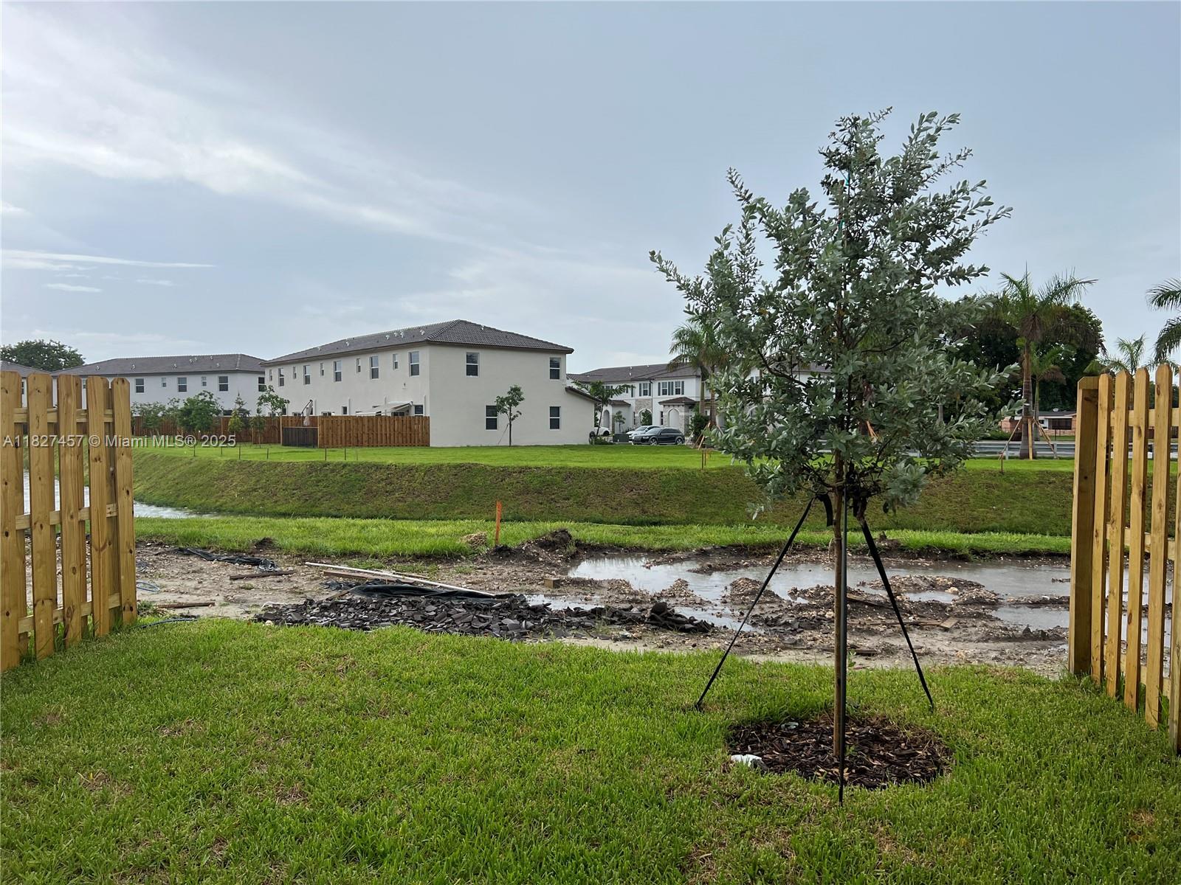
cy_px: 442
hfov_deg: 67.3
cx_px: 590
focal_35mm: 26
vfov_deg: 53.1
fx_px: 887
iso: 50
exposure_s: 1/1808
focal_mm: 5.7
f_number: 1.5
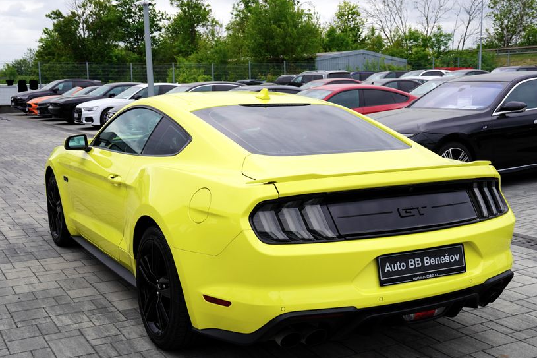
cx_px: 280
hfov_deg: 44.5
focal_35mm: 44
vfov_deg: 30.5
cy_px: 190
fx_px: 656
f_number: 6.3
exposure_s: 1/100
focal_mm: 35
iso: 100
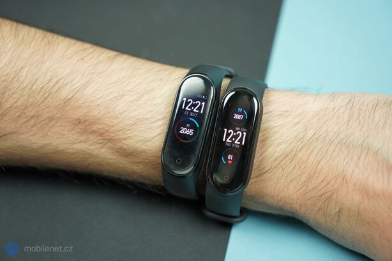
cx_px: 196
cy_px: 130
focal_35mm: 70
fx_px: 762
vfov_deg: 19.4
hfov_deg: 28.9
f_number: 5
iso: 1000
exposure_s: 1/100
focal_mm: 70
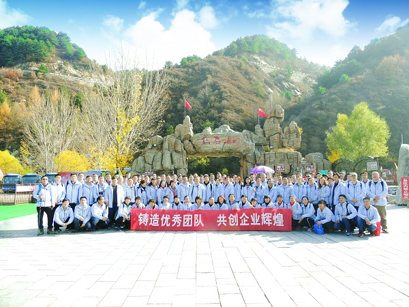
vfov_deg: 56.8
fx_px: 284
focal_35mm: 24
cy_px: 154
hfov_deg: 71.6
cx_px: 204
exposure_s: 1/250
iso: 100
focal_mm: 4.3
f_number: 3
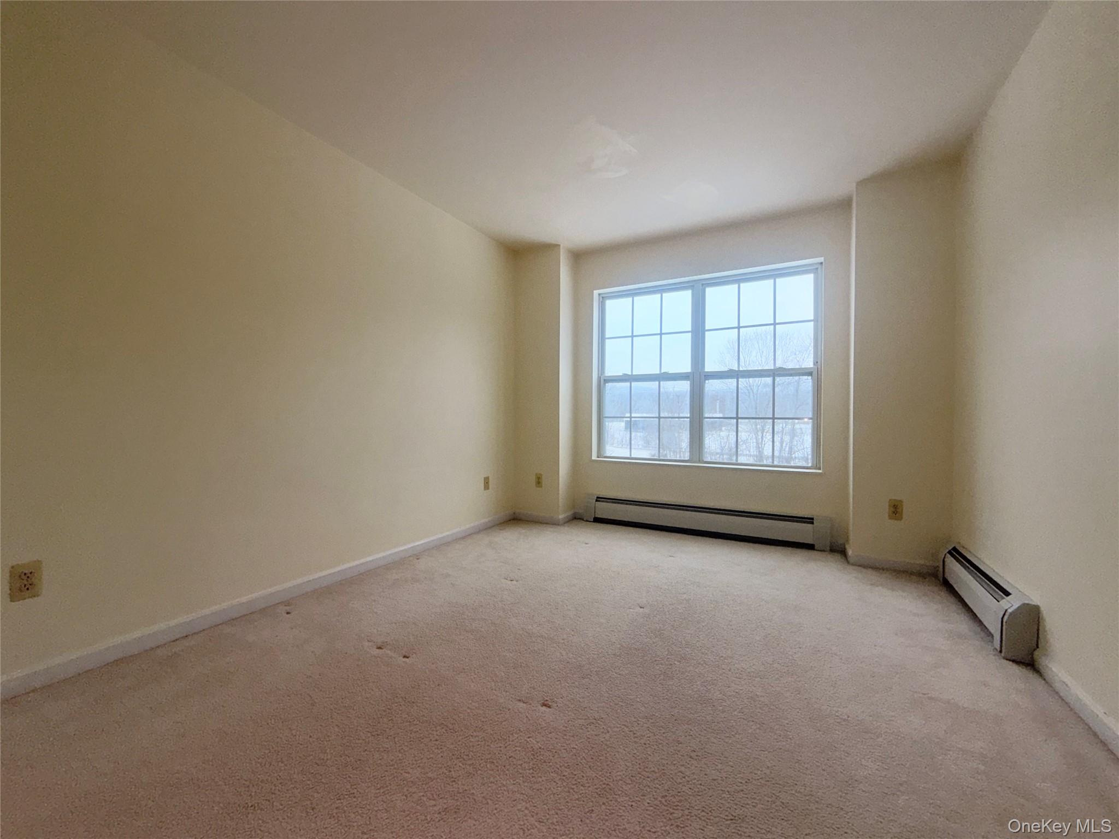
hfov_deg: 102.1
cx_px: 560
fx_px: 453
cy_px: 420
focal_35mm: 14
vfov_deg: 85.7
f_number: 2.2
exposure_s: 1/121
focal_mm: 2.22
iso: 16
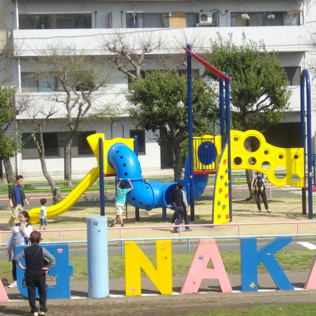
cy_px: 158
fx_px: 1136
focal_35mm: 110
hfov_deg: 15.8
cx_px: 185
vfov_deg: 15.8
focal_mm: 15.3
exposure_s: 1/640
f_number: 4.7
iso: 100
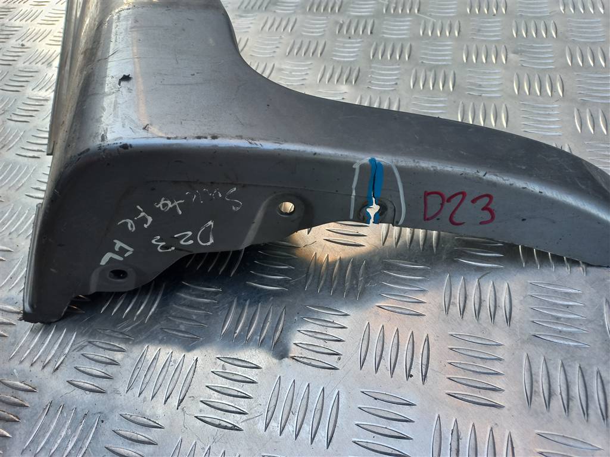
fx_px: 441
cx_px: 305
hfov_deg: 69.4
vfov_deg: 54.9
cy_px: 228
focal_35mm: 25
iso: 40
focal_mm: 4.6
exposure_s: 1/50
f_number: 1.8
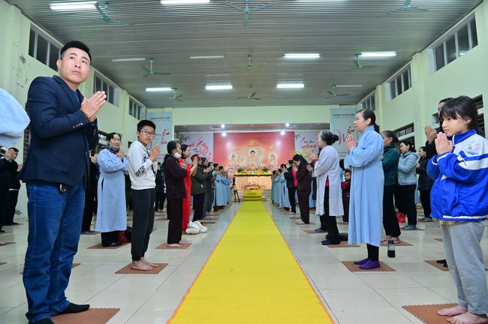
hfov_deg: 73.8
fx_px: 325
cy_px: 162
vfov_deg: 53.0
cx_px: 244
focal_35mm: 24
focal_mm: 24
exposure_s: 1/160
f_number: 5.6
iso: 3200
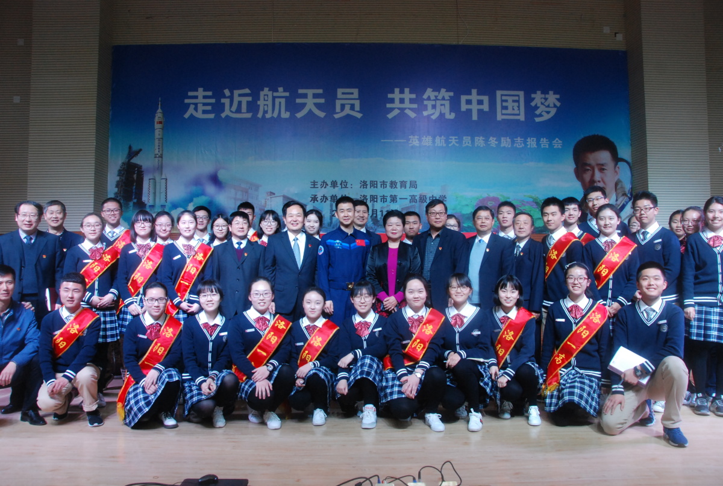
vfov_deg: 48.1
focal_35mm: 27
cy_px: 243
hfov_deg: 67.3
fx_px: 543
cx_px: 362
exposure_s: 1/160
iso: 800
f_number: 6.3
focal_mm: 18
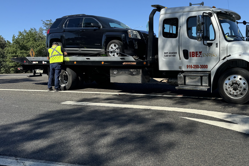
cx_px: 173
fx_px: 249
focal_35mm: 36
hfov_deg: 51.8
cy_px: 79
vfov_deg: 36.9
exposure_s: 1/3413
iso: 80
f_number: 1.78
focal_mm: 6.76
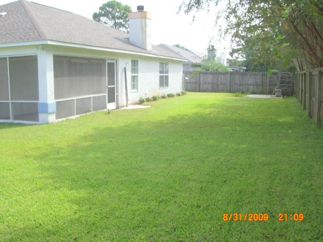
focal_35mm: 38
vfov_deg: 37.7
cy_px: 121
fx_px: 355
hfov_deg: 49.0
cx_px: 162
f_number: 4.3
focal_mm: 6.2
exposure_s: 1/250
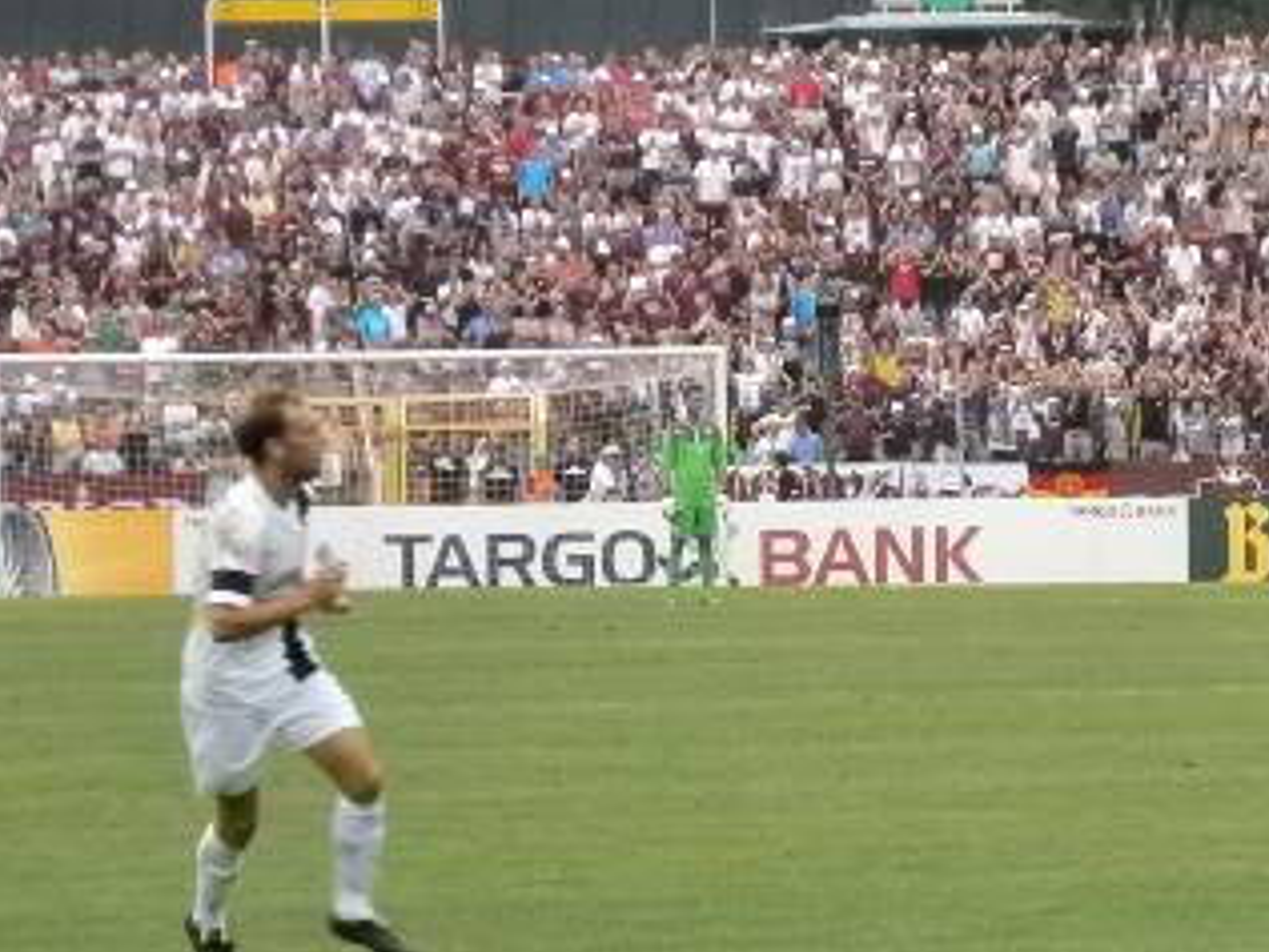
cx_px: 1024
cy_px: 605
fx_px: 10558
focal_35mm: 288
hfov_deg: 6.9
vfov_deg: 5.2
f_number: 5.4
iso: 80
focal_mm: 17.8
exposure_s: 1/160
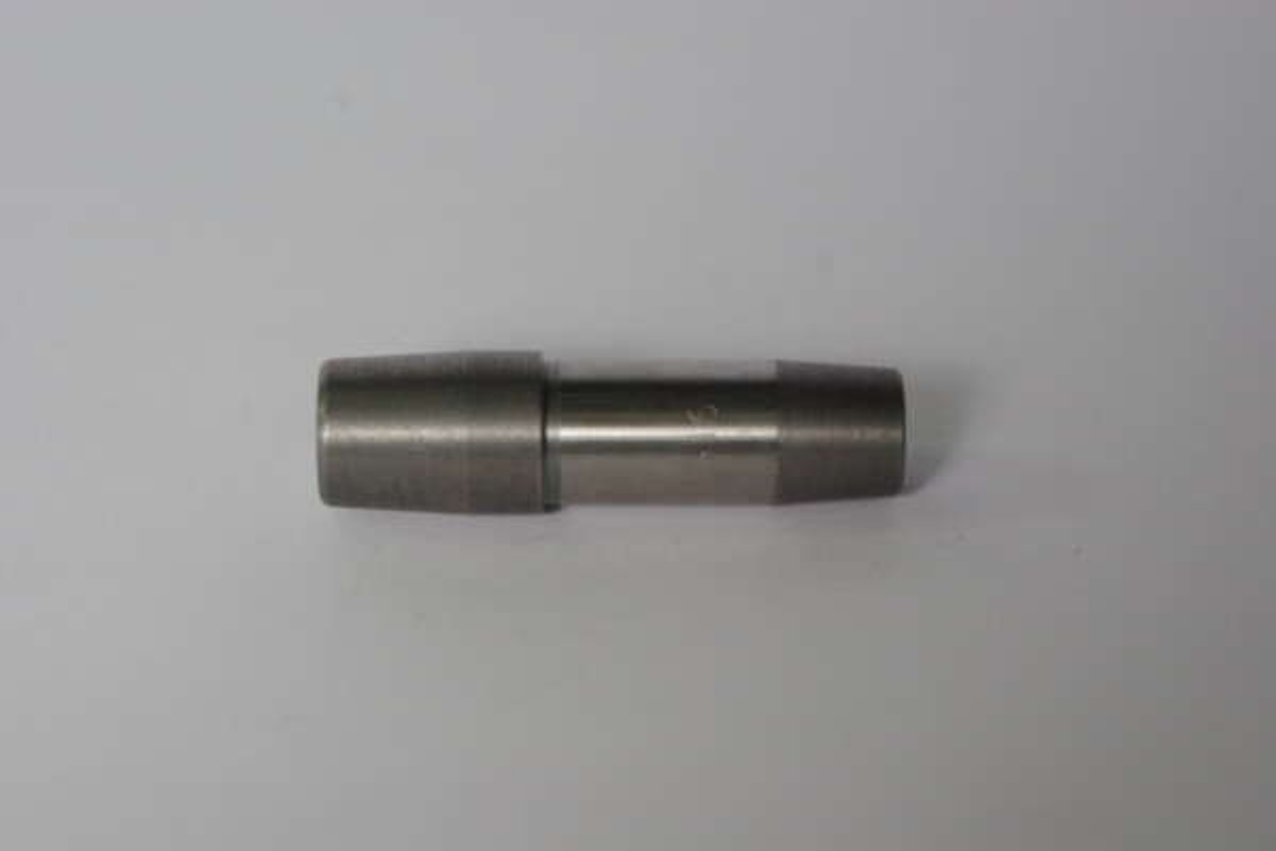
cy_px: 426
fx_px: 4253
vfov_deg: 11.4
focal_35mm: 120
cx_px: 638
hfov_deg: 17.1
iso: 800
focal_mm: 80
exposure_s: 1/45
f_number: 8
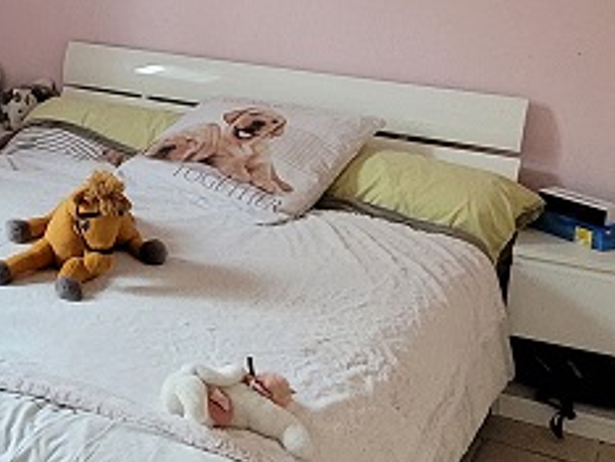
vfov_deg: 24.1
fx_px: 1067
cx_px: -68
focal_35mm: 60
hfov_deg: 29.0
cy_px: 89
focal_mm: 1.74
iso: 400
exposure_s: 1/50
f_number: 2.2
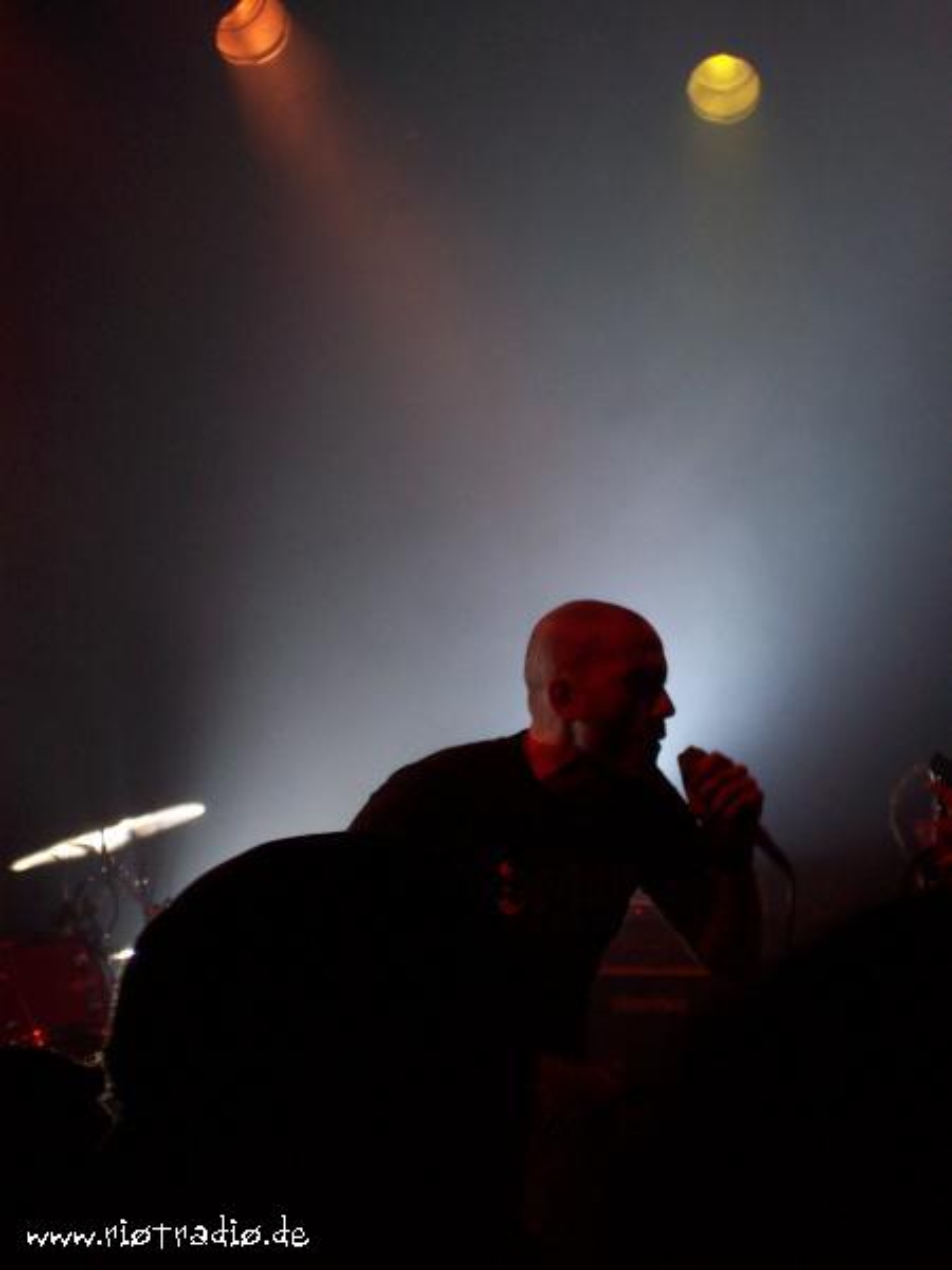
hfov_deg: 13.3
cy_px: 635
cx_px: 476
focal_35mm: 111
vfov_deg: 17.7
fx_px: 4070
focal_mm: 16.8
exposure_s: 1/90
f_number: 4.8
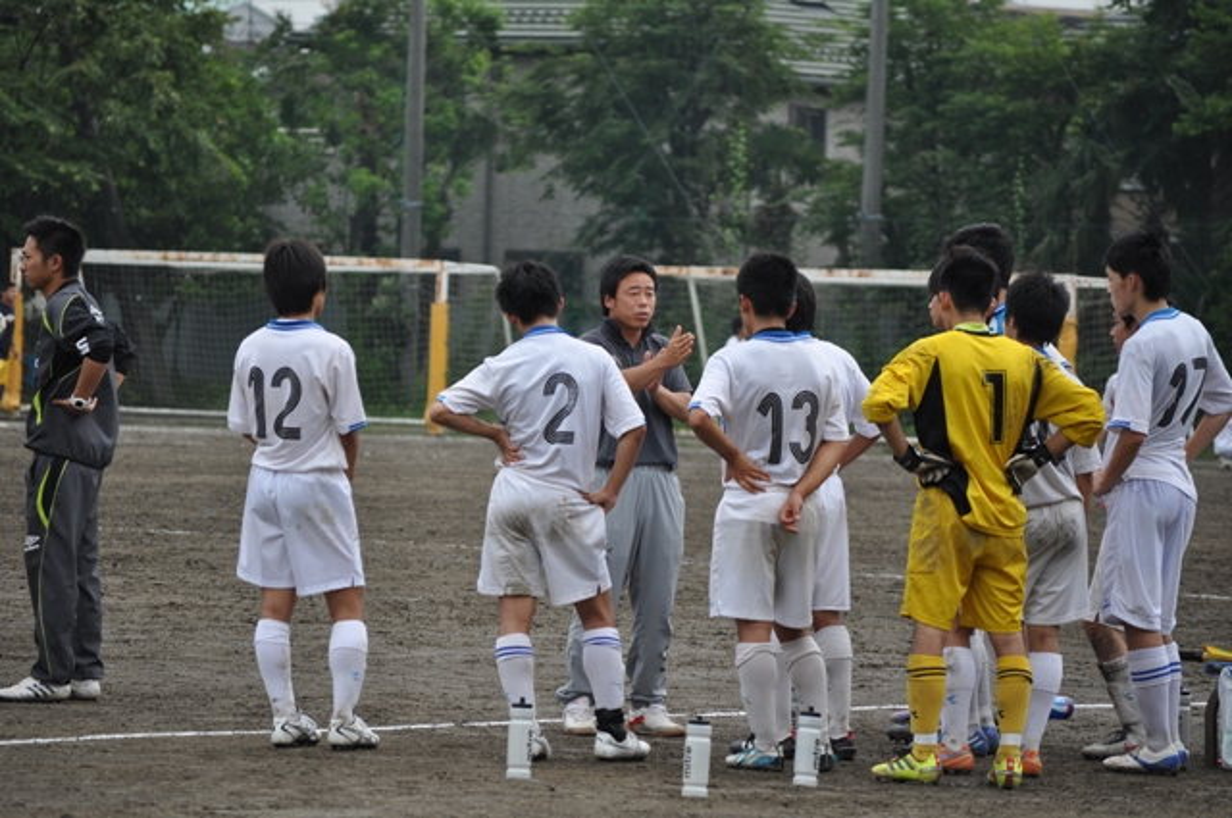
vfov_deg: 5.7
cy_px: 409
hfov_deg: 8.6
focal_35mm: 240
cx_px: 616
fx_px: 8203
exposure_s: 1/1000
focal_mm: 160
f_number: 5.3
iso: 450
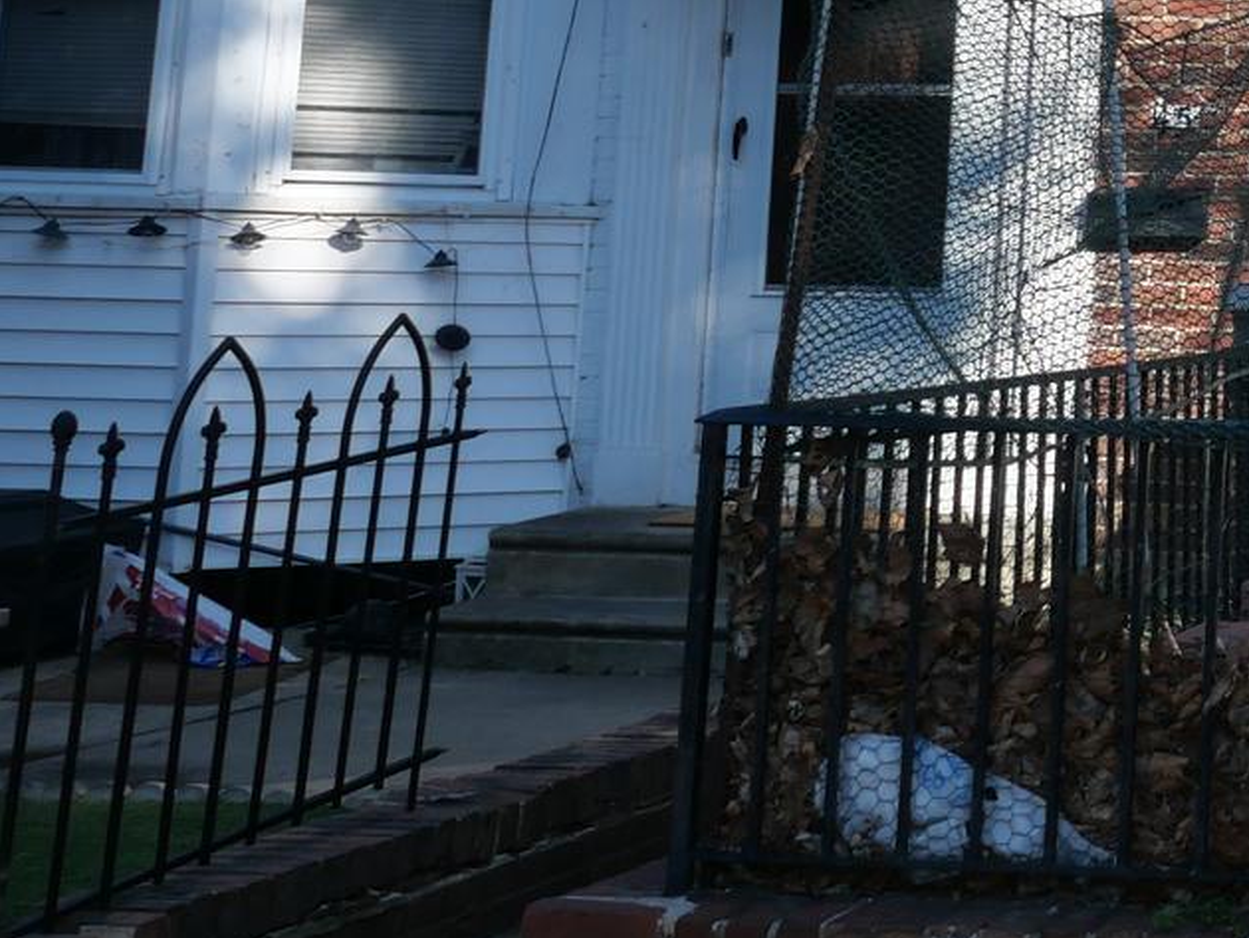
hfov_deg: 20.7
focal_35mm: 78
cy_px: -99
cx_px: 1963
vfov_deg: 18.2
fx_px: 2815
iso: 200
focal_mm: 10.9
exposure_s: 1/250
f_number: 5.6
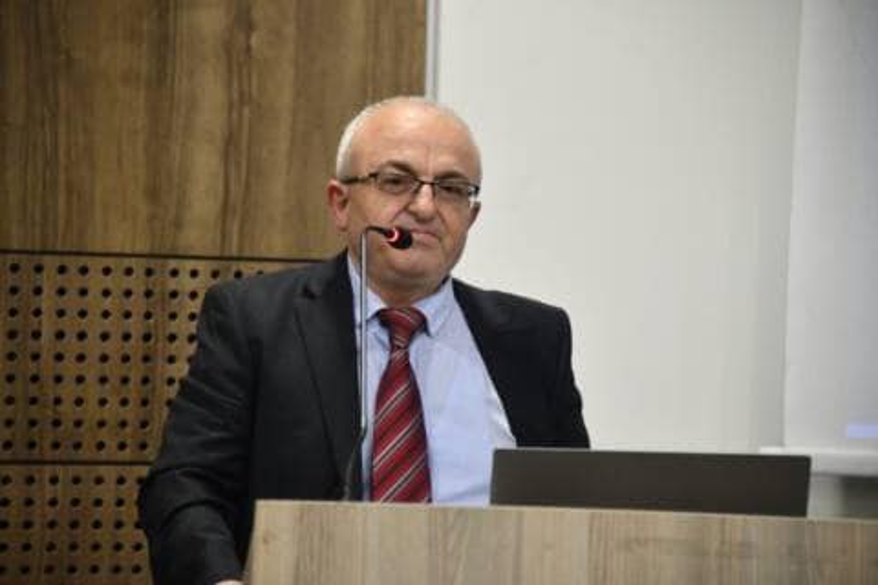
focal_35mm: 200
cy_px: 292
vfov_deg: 6.9
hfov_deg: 10.3
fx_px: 4877
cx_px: 439
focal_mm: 200
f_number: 5.6
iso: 12800
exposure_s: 1/125
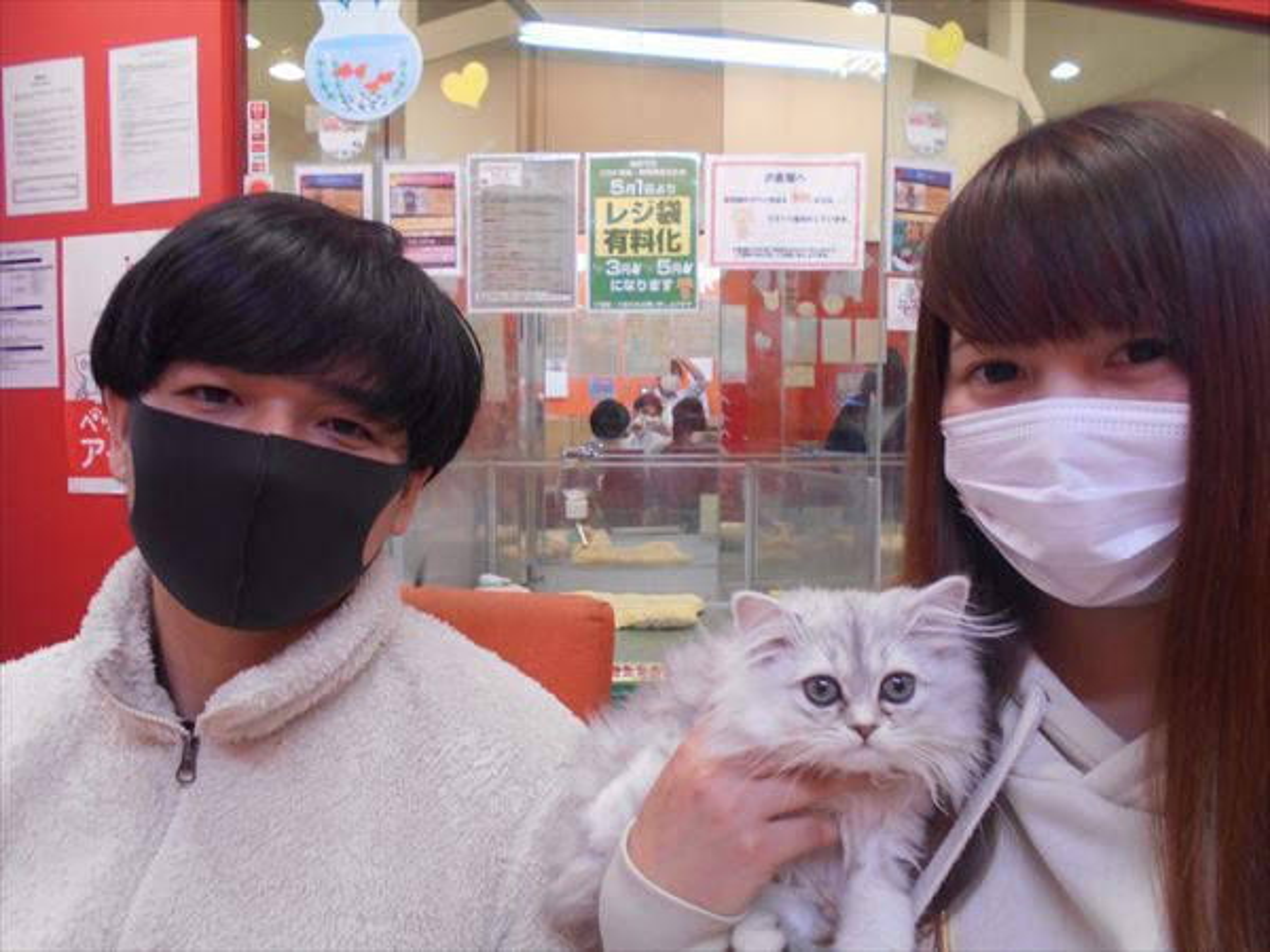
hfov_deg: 67.3
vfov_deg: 53.1
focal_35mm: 26
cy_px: 476
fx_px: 954
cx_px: 635
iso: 160
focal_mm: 4.6
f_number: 3.2
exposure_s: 1/30
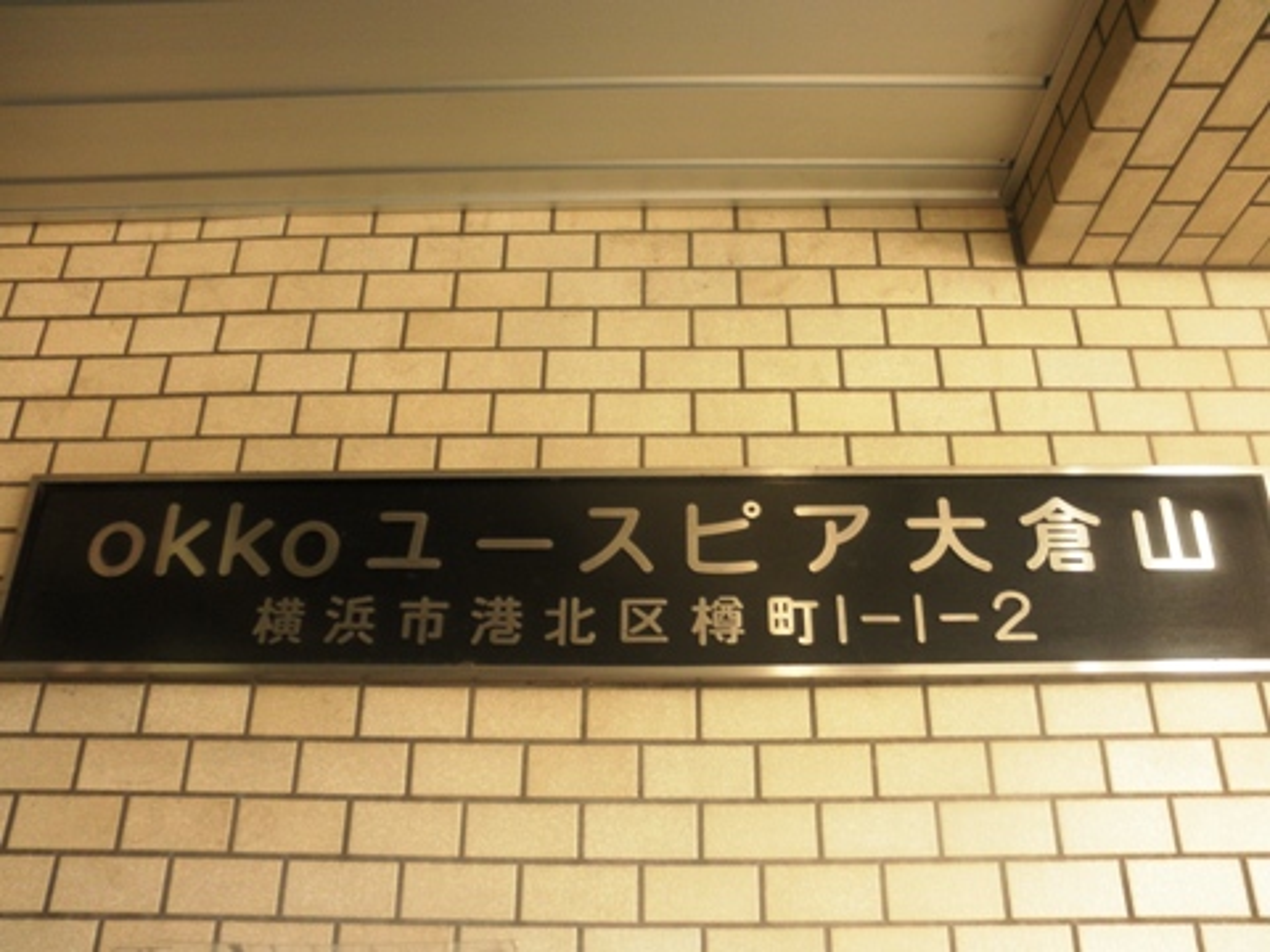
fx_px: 1027
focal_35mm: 28
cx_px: 635
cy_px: 476
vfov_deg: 49.7
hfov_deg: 63.4
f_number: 3
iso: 160
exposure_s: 1/30
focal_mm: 5
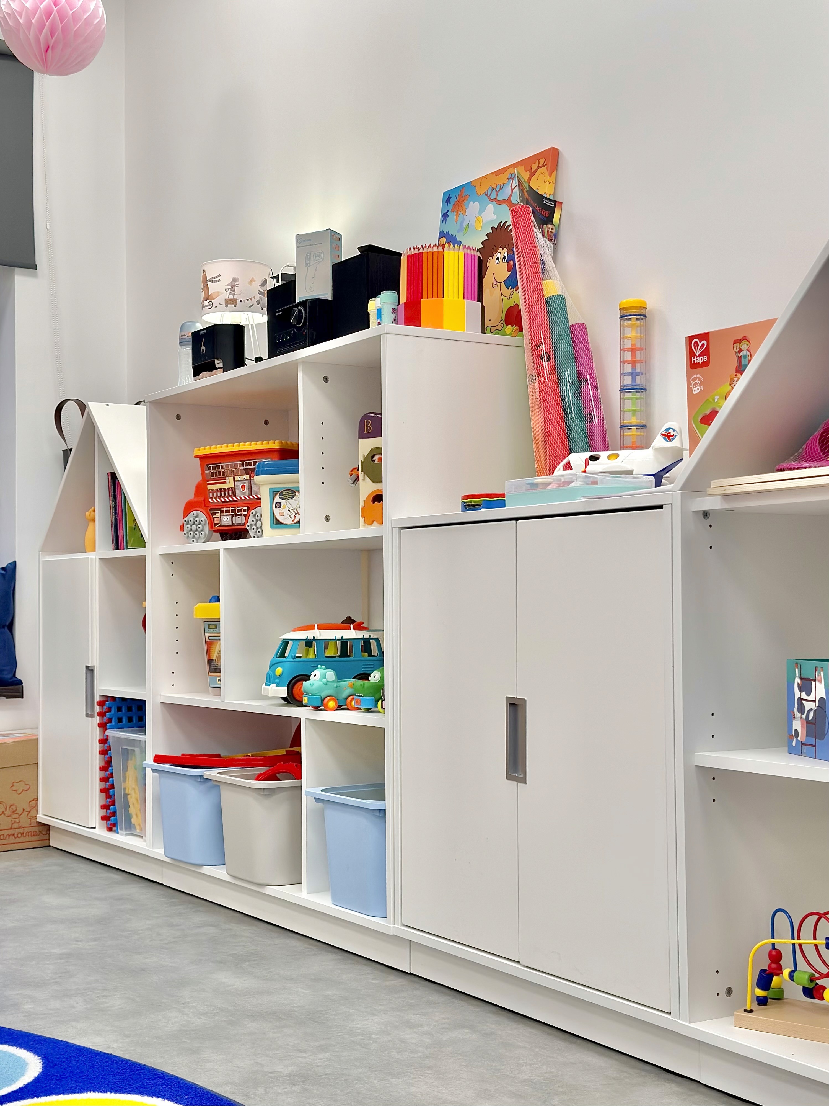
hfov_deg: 30.3
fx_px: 1533
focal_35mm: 48
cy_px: 553
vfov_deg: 39.7
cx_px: 414
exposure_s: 1/189
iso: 80
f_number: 1.78
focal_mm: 6.86
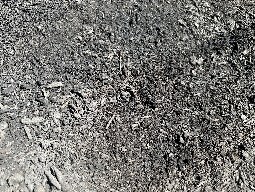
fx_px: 177
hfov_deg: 71.6
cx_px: 128
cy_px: 96
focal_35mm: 24
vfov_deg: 56.8
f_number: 1.78
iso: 80
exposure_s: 1/952
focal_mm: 6.86
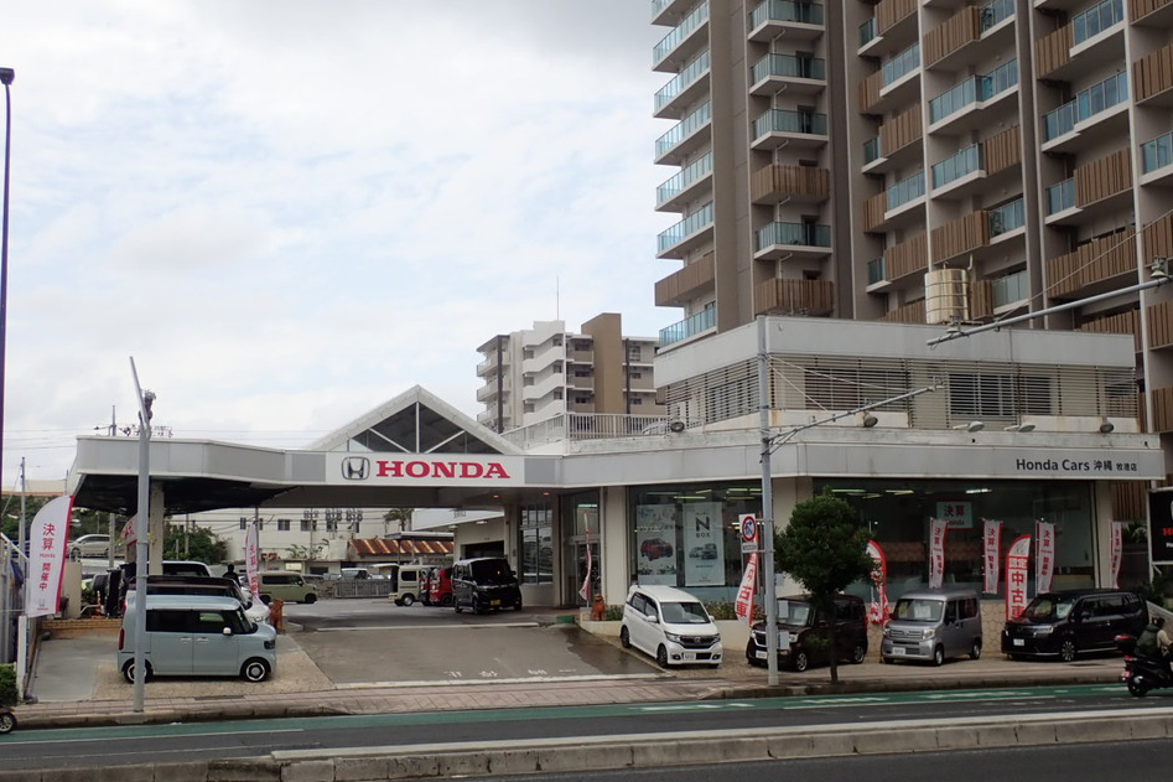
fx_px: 1466
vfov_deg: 29.9
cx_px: 617
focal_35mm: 45
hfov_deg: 43.6
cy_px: 406
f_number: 4
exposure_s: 1/500
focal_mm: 7.34
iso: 100
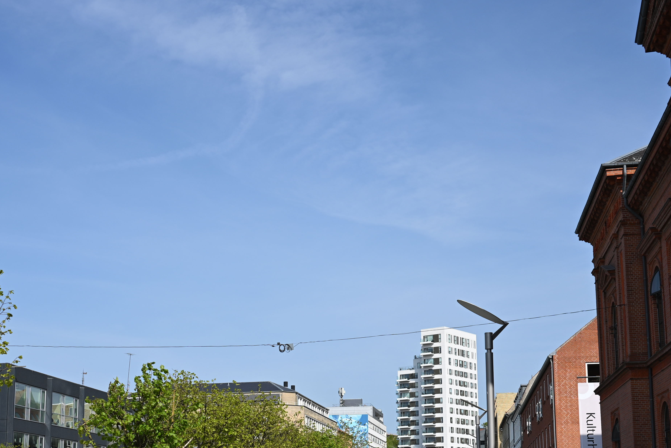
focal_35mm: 57
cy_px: 358
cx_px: 272
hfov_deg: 34.9
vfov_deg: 23.4
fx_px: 1062
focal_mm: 35
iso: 125
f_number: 4
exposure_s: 1/2000
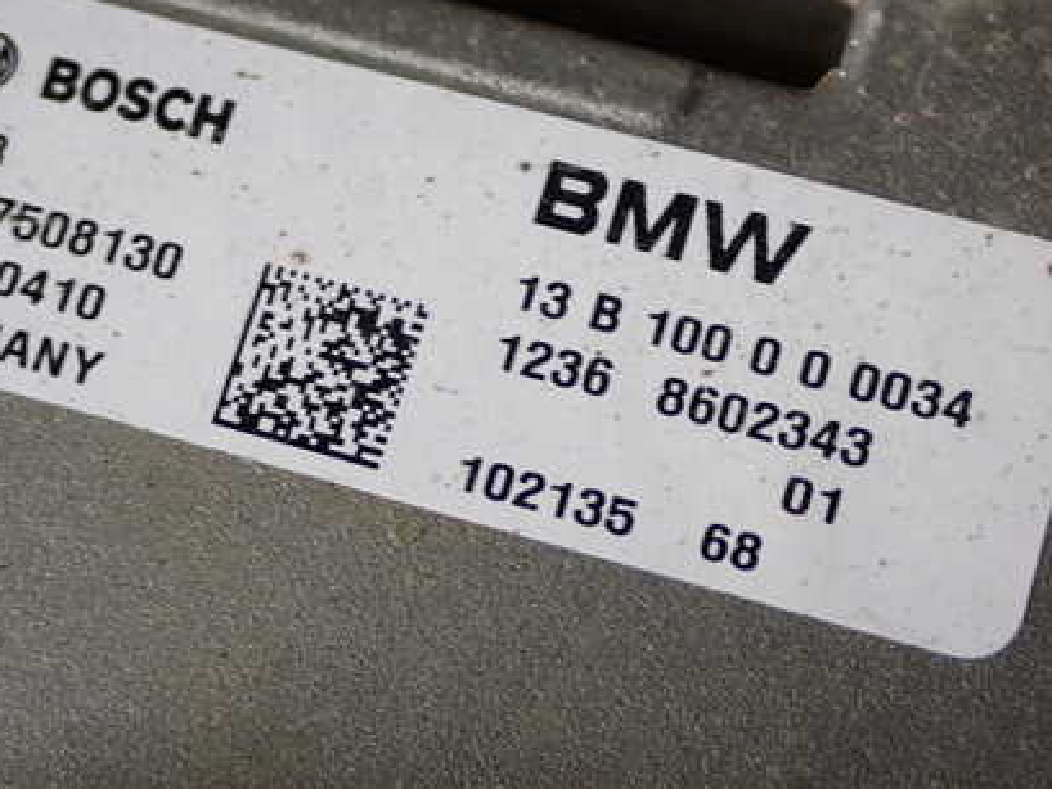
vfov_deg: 16.2
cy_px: 321
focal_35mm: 91
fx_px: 2766
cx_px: 468
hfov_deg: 21.5
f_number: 3.6
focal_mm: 11.09
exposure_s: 1/60
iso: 200
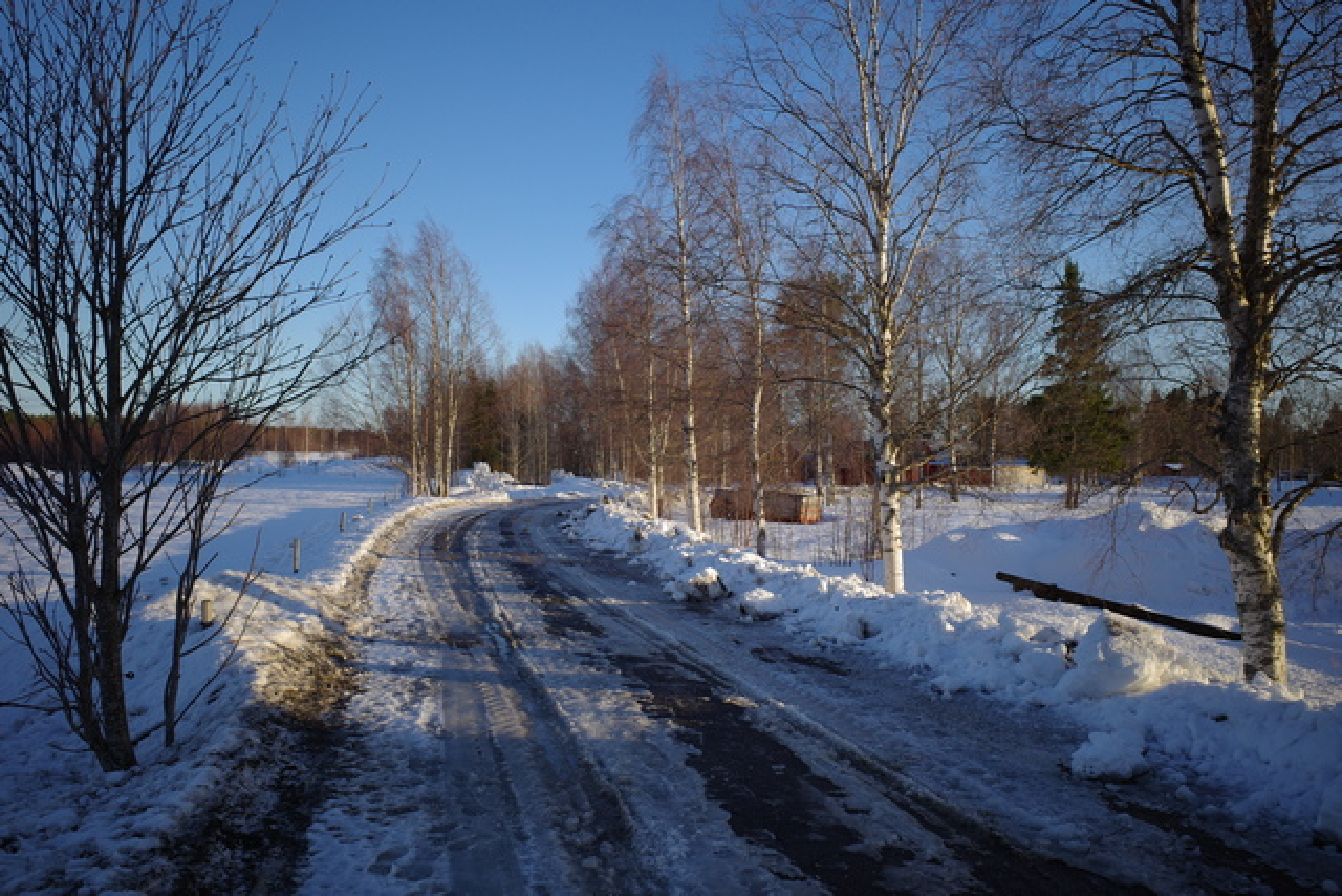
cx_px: 671
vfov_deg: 46.4
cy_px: 448
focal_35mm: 28
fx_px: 1044
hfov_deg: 65.5
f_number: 5.6
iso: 100
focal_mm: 18.3
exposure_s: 1/200
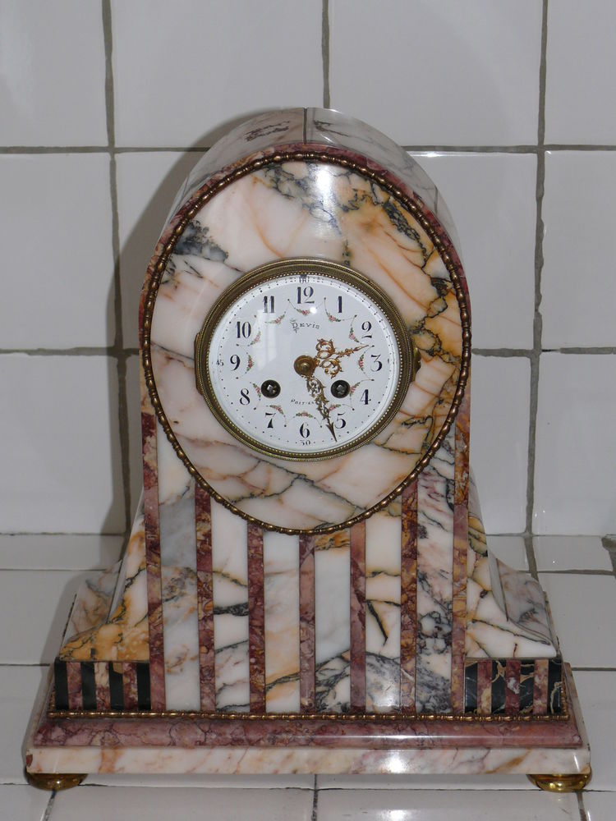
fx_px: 1993
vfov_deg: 23.3
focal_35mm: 84
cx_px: 308
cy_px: 410
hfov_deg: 17.6
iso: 100
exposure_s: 1/30
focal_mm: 13.3
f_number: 3.2
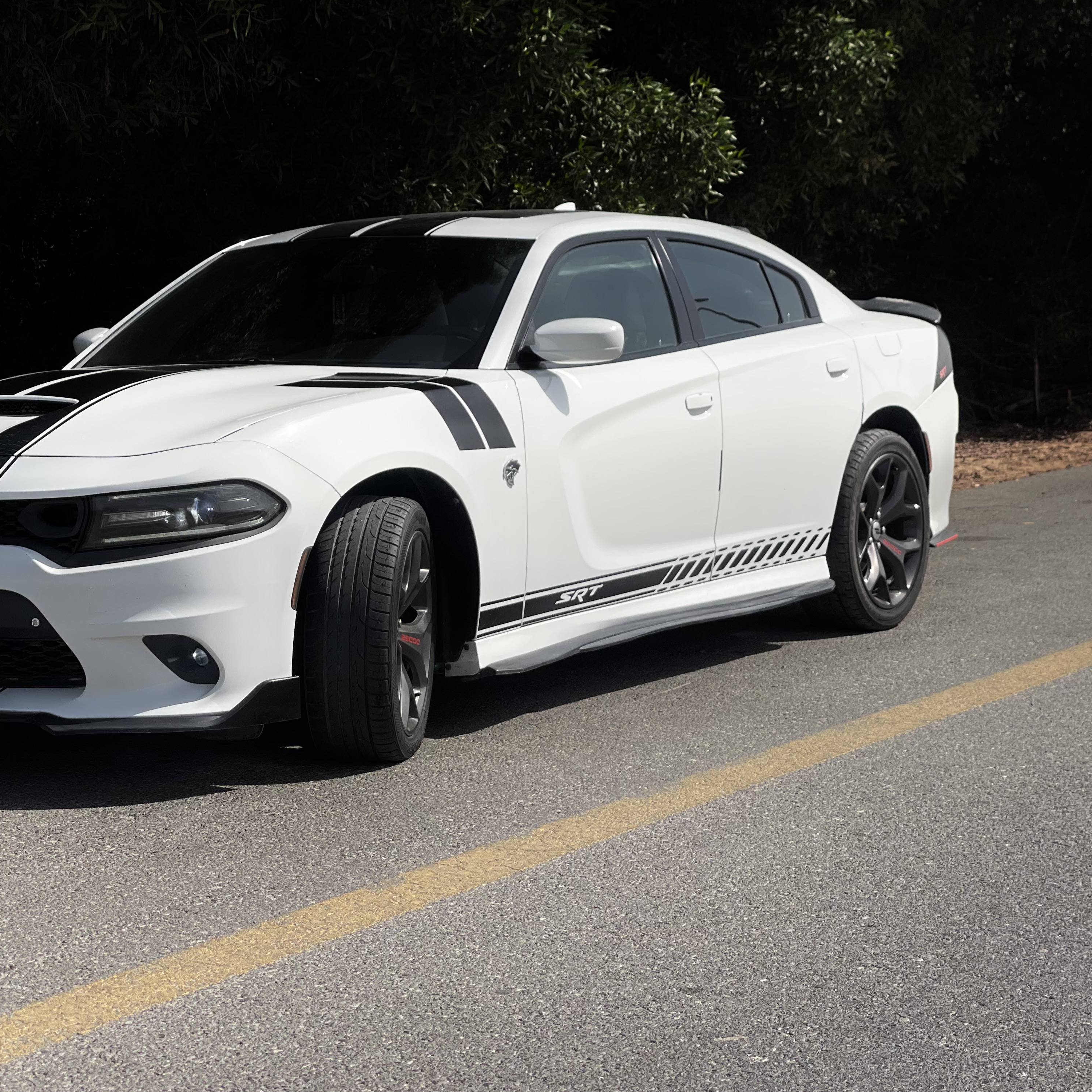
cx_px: 371
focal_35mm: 76
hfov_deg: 22.7
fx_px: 2712
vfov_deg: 22.8
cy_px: 547
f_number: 2.2
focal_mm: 7.5
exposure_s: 1/2874
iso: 32
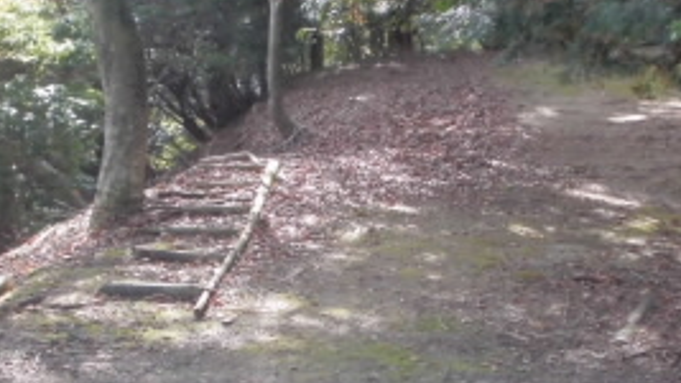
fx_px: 1444
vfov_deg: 15.1
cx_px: 298
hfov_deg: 26.5
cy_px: 243
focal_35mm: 80
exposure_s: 1/60
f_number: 4.8
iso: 400
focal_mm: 8.9
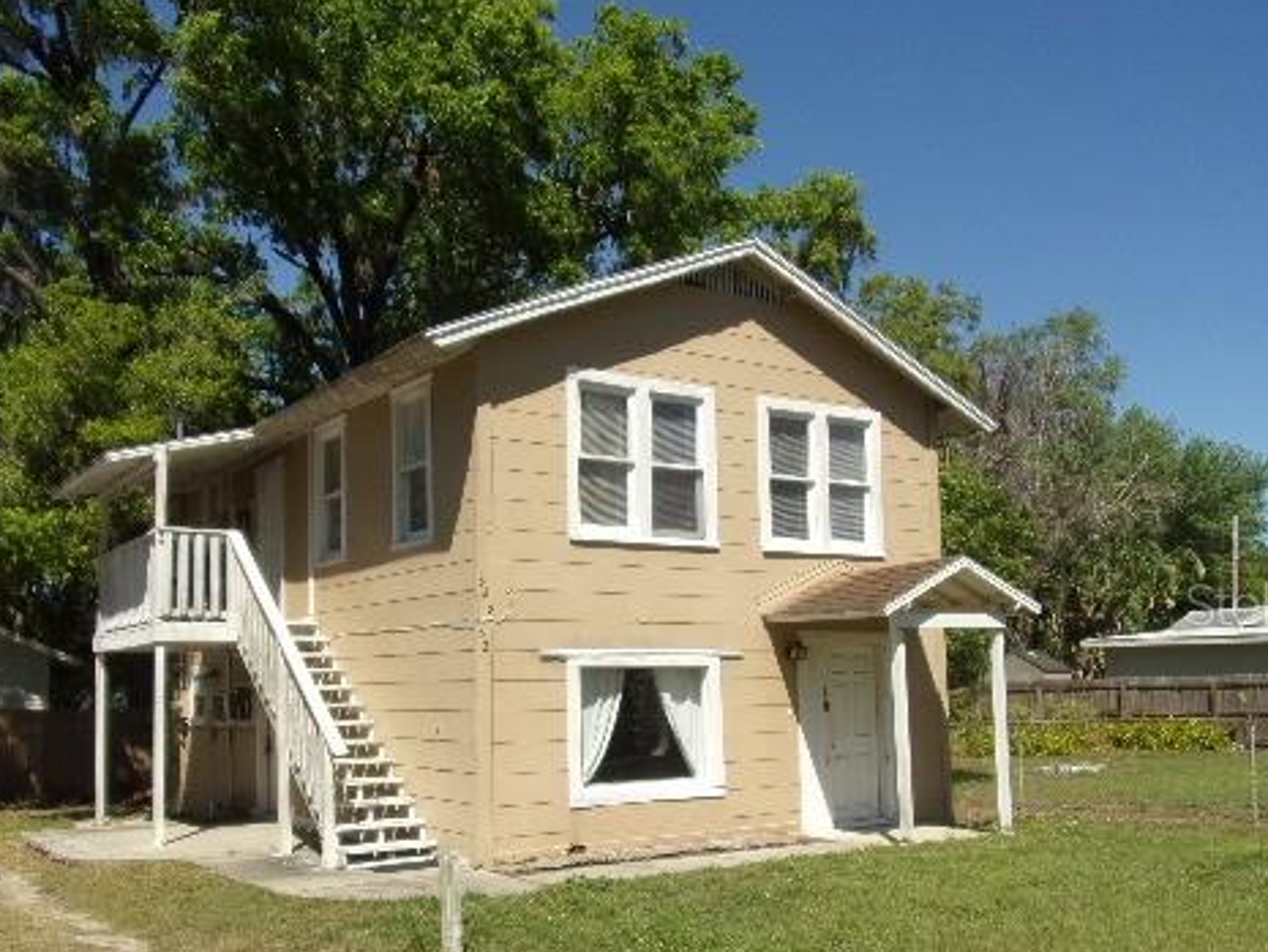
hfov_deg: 55.2
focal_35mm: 33
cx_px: 570
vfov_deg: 42.6
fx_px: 1209
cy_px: 603
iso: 80
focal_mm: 4.3
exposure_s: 1/1300
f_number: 3.3
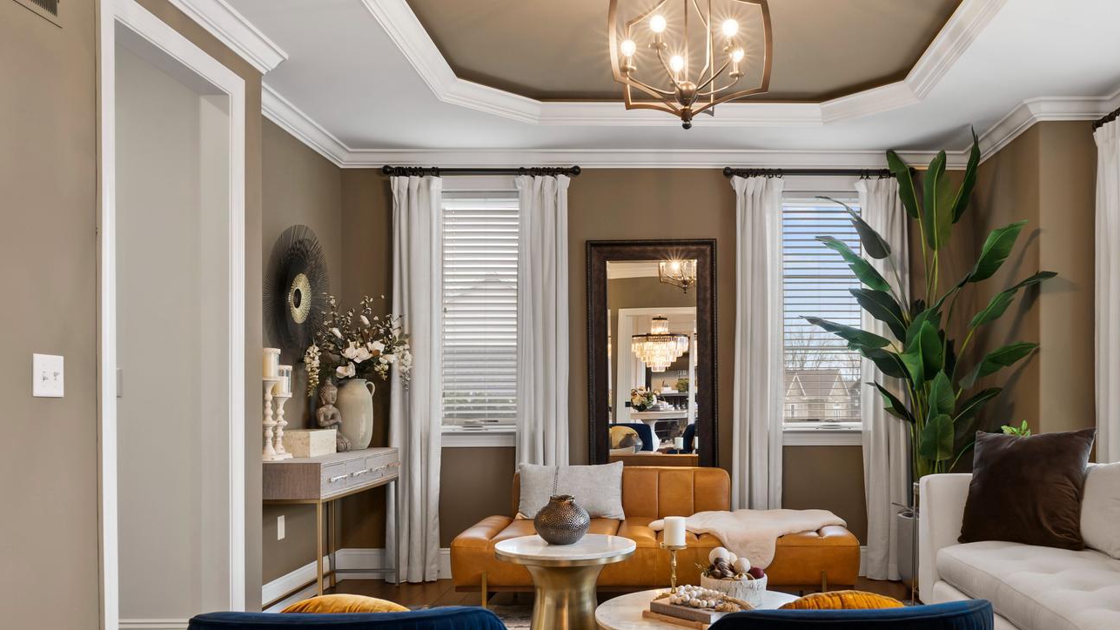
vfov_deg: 38.6
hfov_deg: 63.5
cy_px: 413
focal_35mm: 30
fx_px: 891
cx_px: 694
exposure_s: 1/6
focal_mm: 18
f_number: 7.1
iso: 400
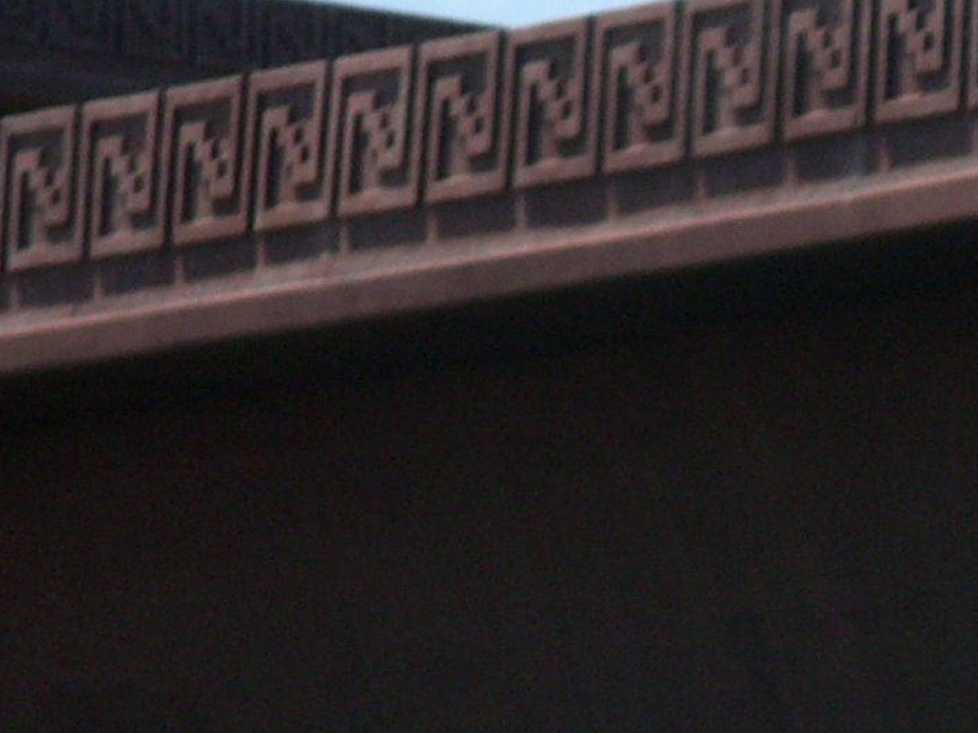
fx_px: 19802
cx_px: 1379
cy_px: 936
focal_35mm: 701
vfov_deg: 2.1
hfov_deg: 2.8
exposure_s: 1/384
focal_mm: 31.5
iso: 50
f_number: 4.6
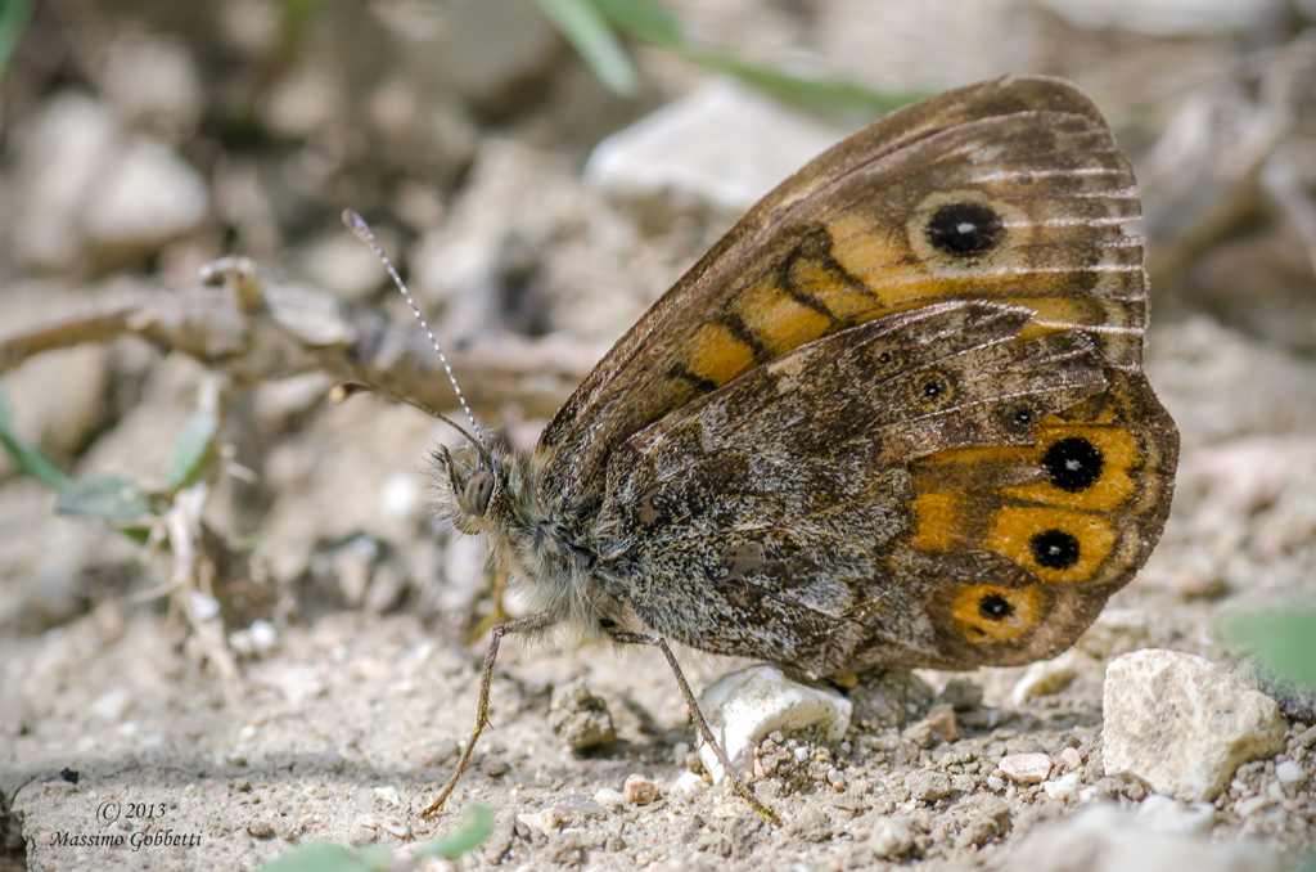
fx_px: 4924
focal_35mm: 135
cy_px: 436
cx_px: 658
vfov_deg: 10.1
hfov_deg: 15.2
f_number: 11
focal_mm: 90
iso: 200
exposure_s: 1/250
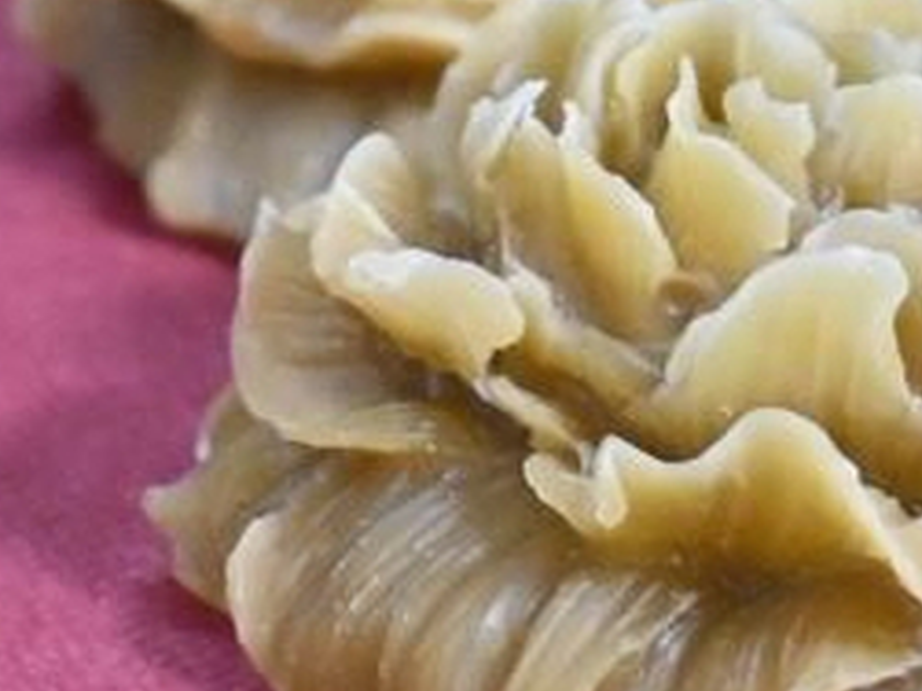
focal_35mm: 313
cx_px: -195
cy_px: -939
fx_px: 8333
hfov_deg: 6.3
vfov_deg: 4.6
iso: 2500
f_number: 5
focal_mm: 34
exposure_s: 1/200
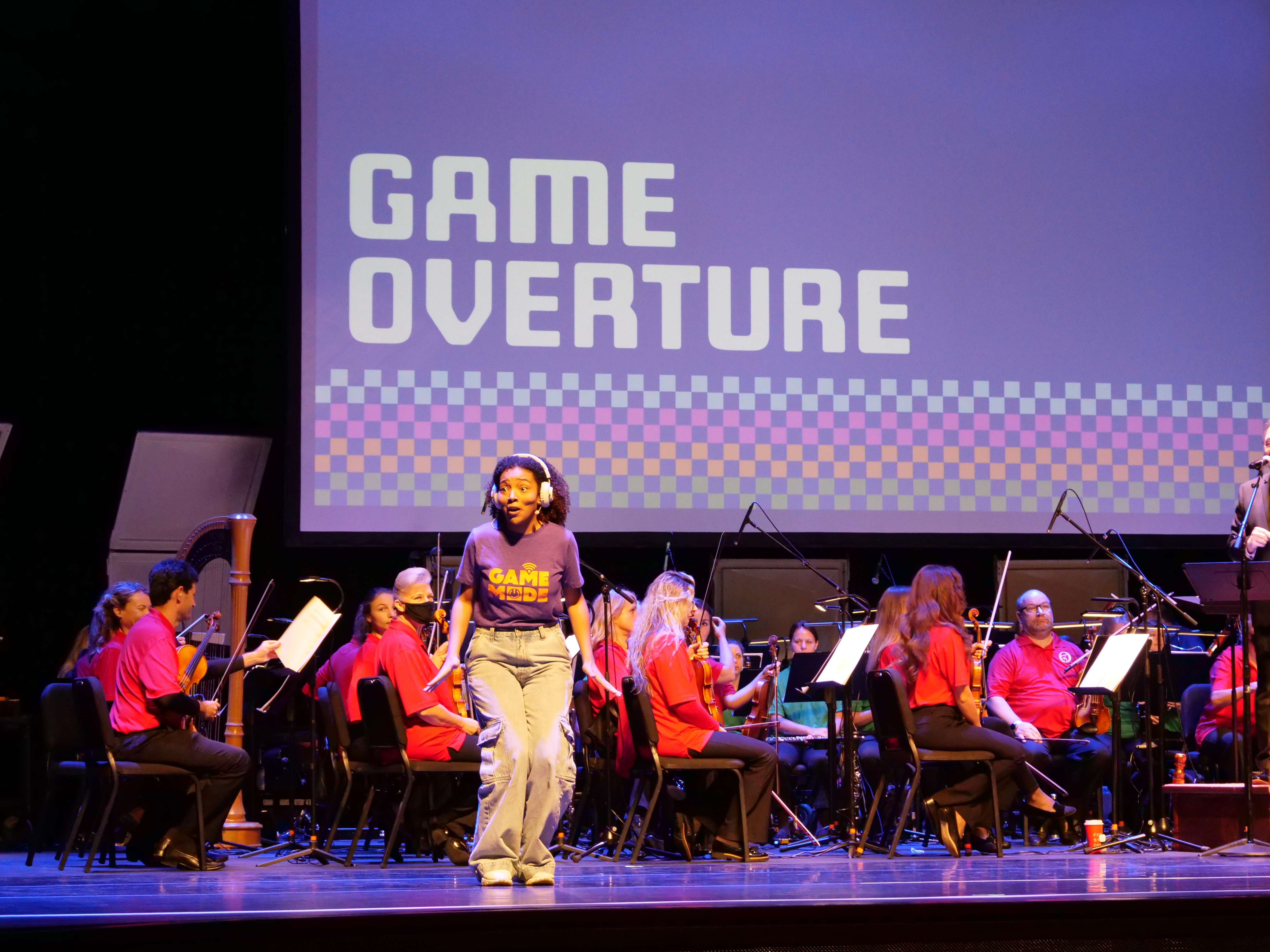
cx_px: 635
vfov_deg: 14.8
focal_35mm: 100
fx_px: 3669
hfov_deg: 19.6
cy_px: 476
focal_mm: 50
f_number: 4.9
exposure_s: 1/60
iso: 3200
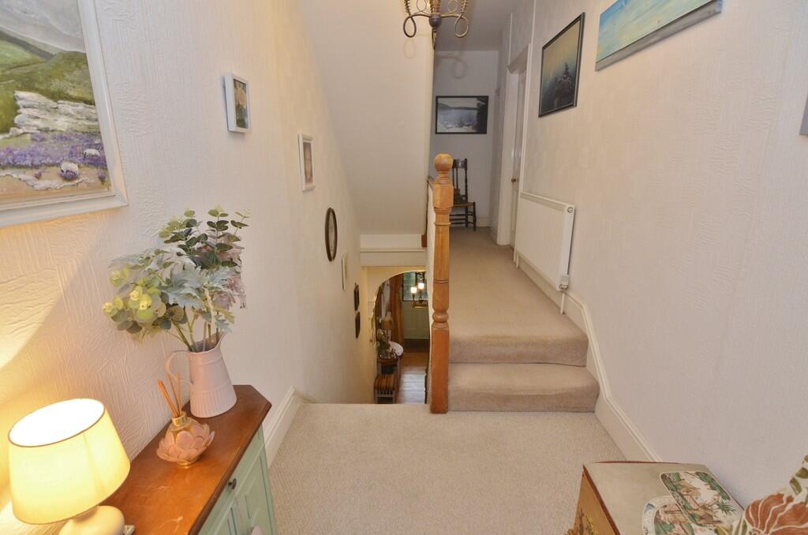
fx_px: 370
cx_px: 404
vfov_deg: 71.8
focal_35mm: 16
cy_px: 268
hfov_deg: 95.1
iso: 800
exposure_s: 1/60
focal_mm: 11
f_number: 5
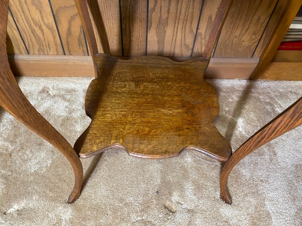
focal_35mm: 26
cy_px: 113
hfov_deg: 67.3
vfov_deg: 53.0
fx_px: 227
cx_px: 151
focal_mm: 4.25
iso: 500
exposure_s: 1/40
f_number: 1.8
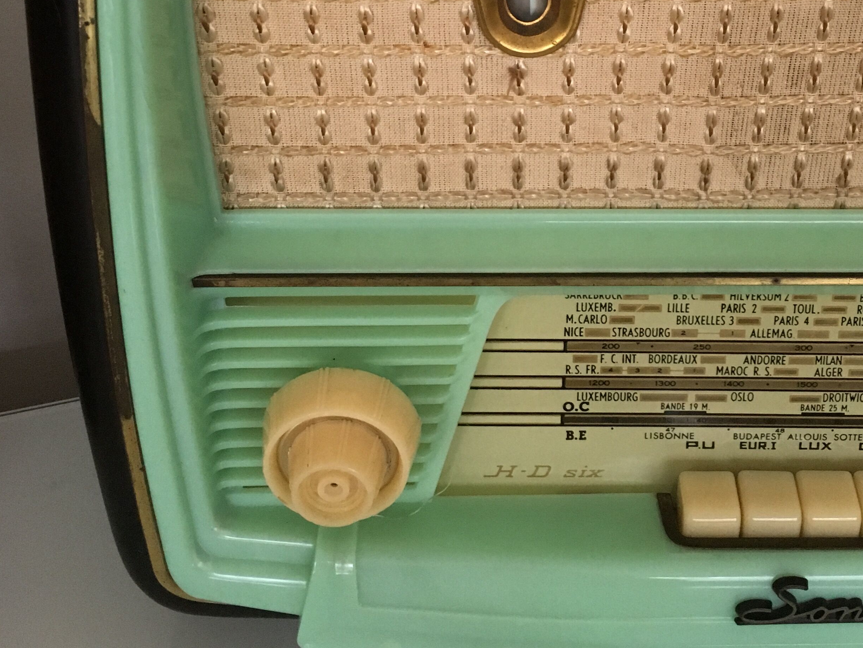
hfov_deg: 39.4
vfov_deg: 29.6
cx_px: 529
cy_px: 132
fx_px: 1197
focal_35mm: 48
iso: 200
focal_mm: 4.15
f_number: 2.2
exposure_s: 1/25
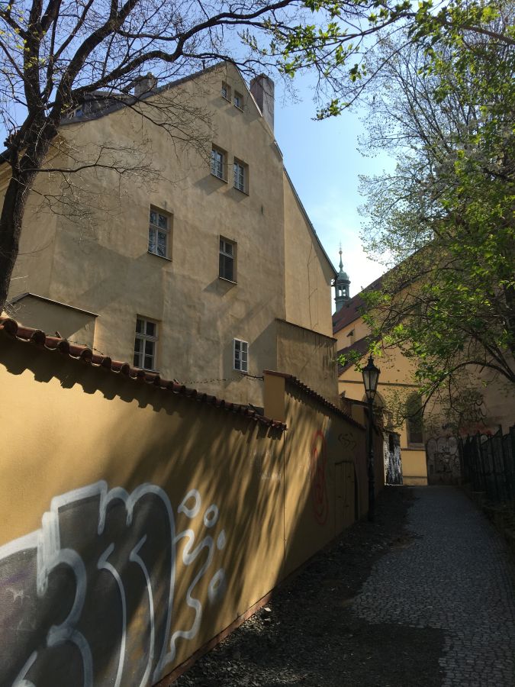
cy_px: 344
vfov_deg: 61.7
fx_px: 575
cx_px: 258
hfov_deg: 48.2
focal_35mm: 29
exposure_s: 1/1282
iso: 25
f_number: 2.2
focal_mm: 4.15
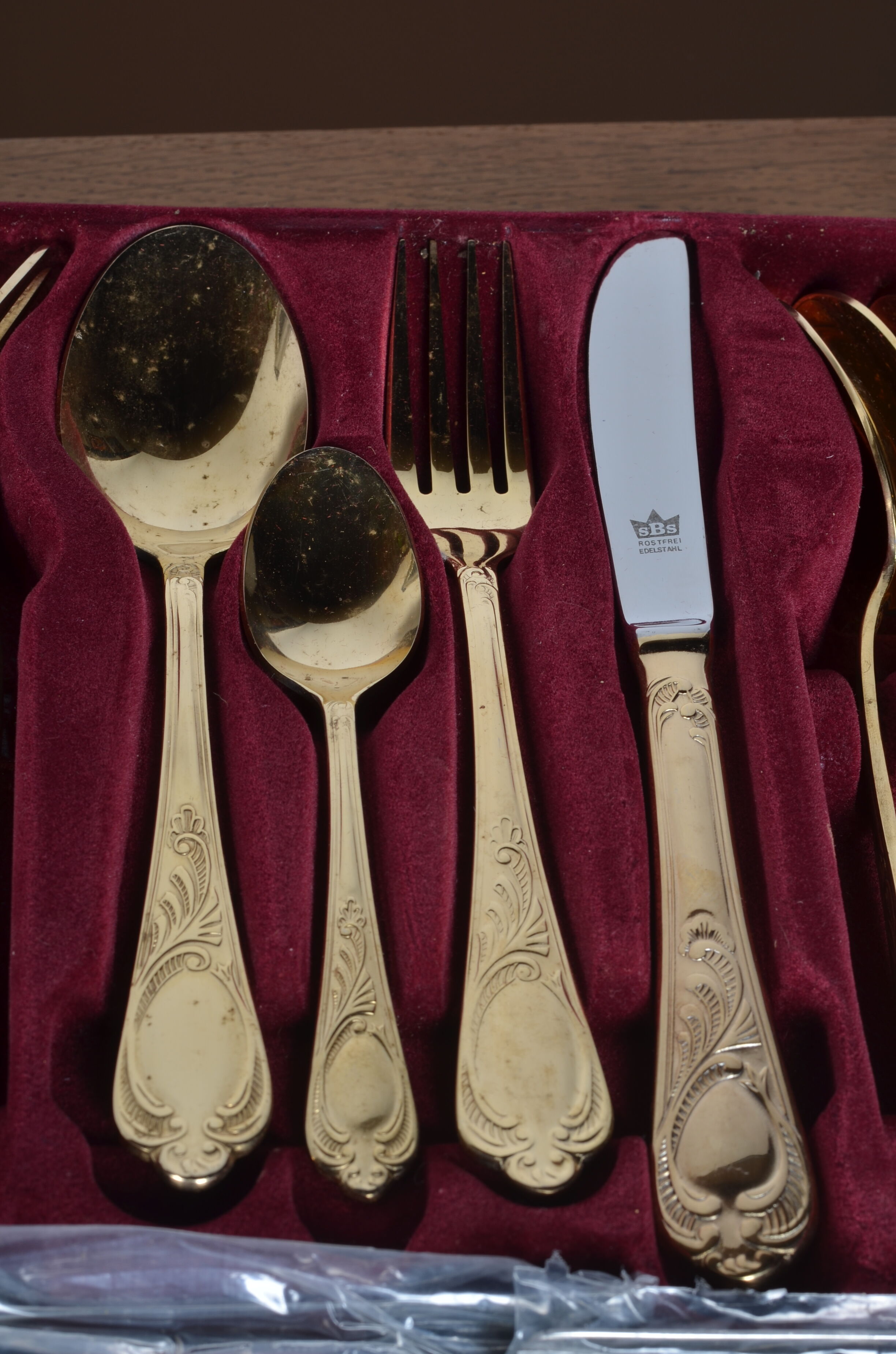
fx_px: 2812
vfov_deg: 27.0
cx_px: 448
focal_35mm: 75
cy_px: 677
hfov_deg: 18.1
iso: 100
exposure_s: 1/125
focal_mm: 50
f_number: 11
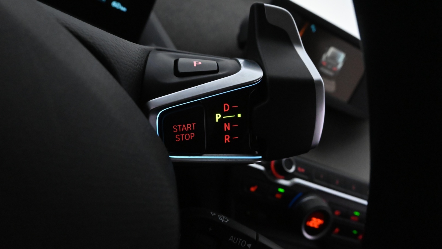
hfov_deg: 71.9
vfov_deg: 44.2
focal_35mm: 26
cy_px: 99
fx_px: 305
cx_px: 223
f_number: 5.6
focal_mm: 16
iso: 6400
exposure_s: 1/100
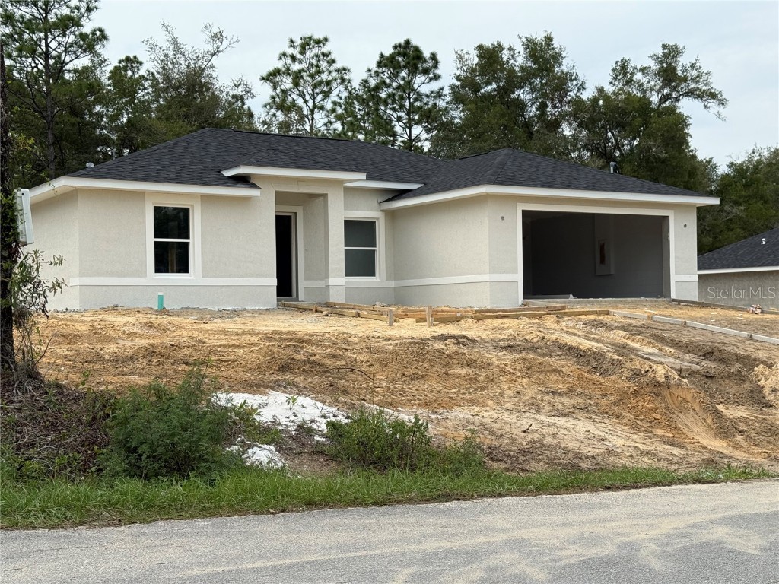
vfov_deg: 30.3
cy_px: 292
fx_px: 1080
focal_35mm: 48
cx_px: 390
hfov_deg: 39.7
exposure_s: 1/4329
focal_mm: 6.76
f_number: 1.78
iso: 64
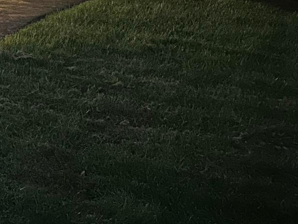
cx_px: -185
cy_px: -77
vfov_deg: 16.2
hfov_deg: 19.1
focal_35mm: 86
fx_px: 740
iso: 640
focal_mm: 5.7
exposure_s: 1/9
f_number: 1.5
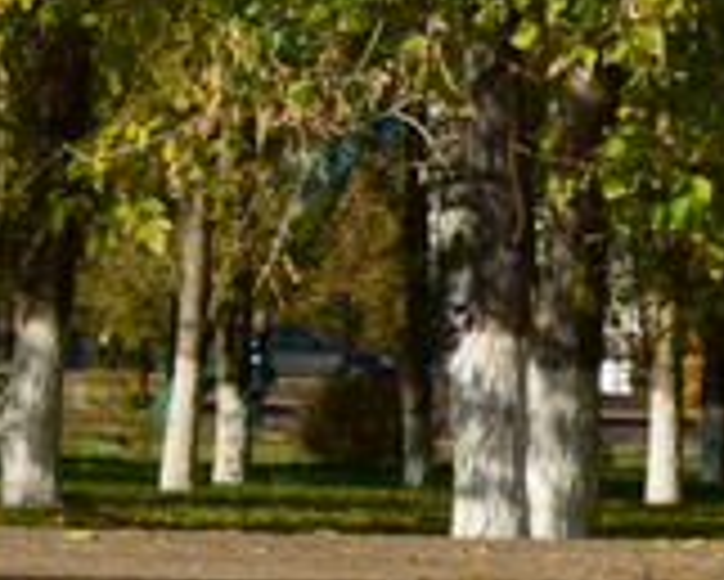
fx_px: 5553
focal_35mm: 259
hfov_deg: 6.9
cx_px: 1875
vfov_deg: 6.0
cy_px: 274
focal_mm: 34
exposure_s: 1/320
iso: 100
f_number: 9
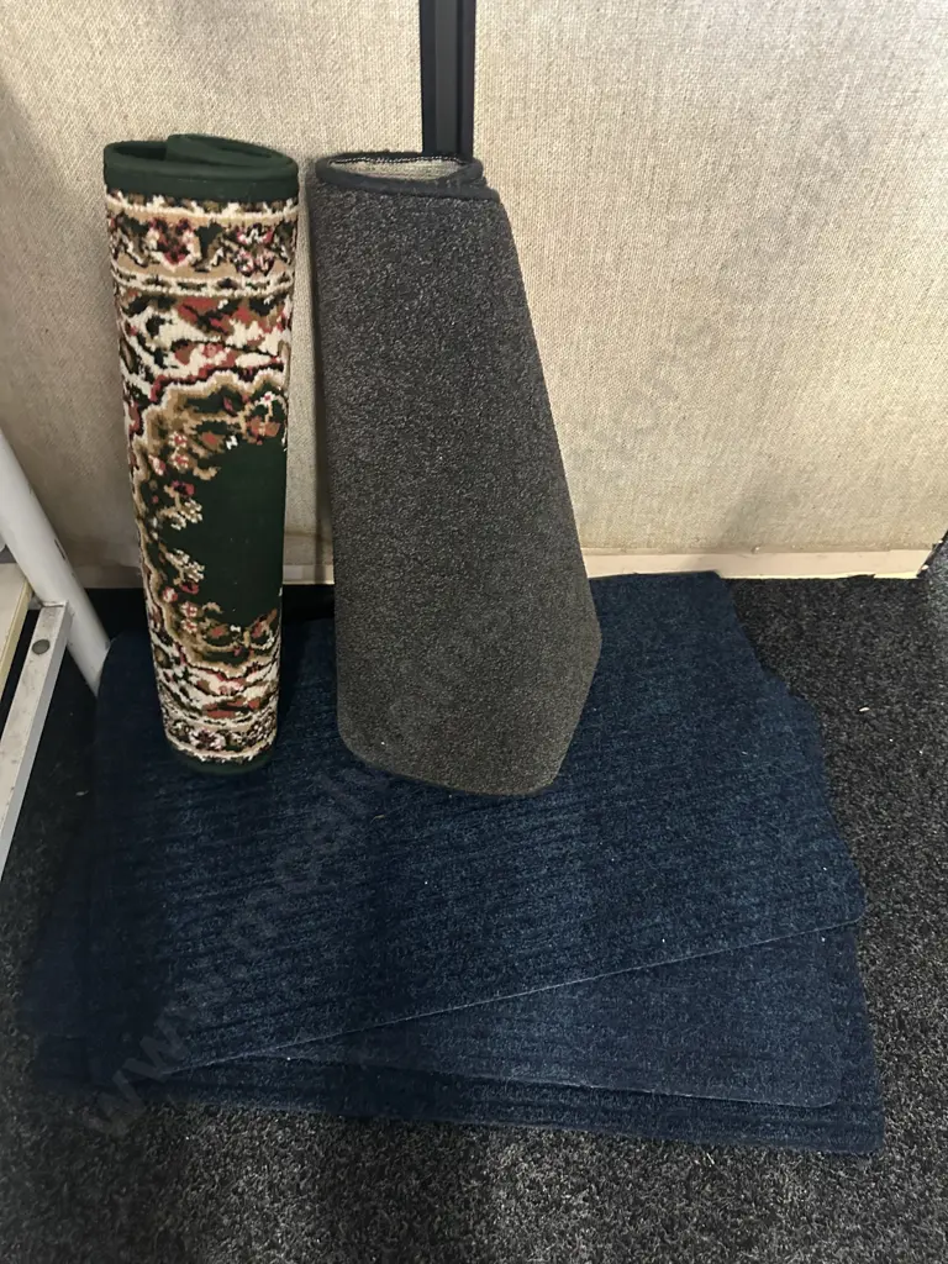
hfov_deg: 56.8
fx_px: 876
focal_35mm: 24
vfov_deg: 71.6
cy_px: 632
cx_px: 474
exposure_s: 1/33
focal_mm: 6.86
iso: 1000
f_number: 1.78
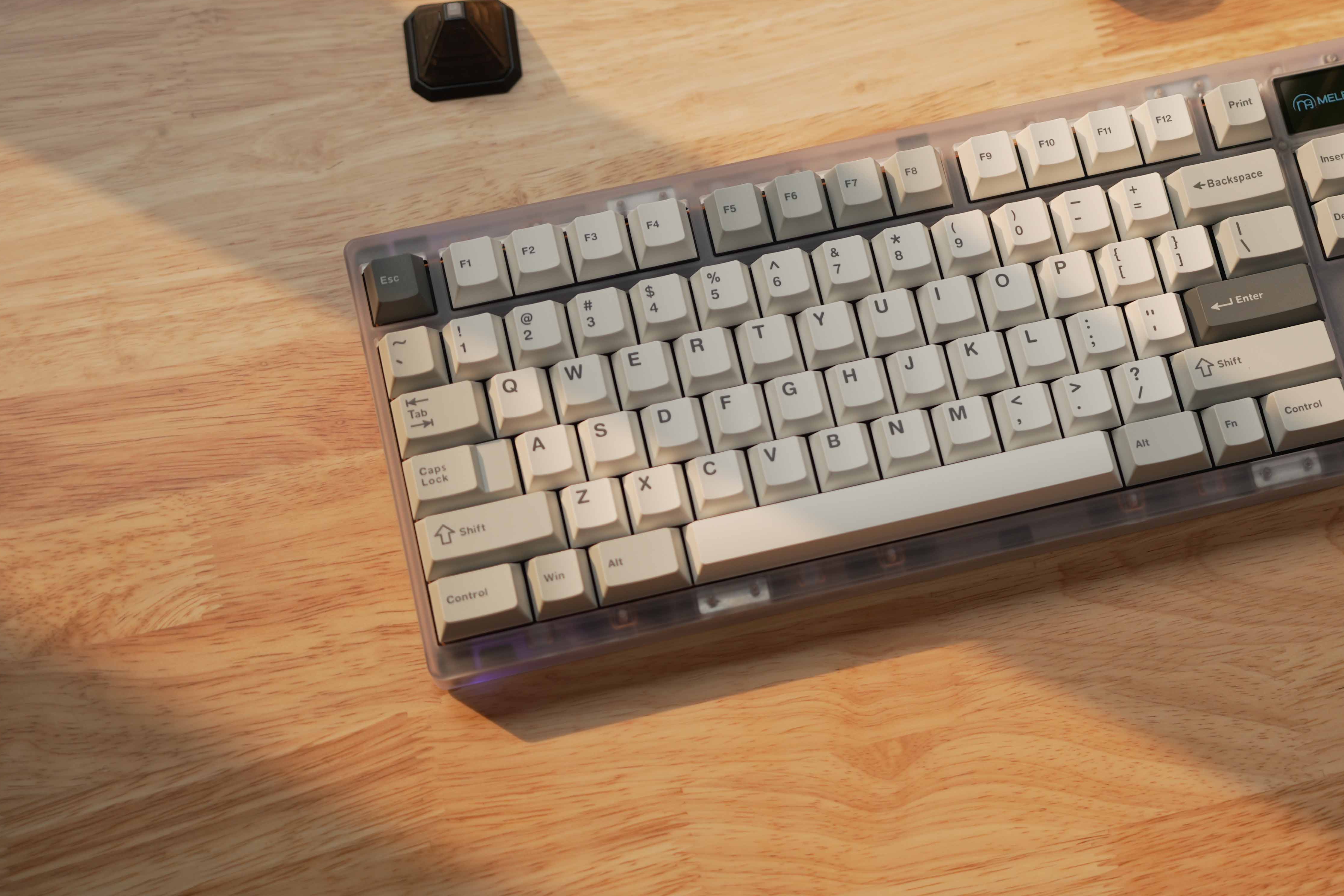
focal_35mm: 78
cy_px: 341
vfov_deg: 17.4
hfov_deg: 25.6
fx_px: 2924
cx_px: 987
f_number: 2.8
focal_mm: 50.2
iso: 125
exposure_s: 1/640
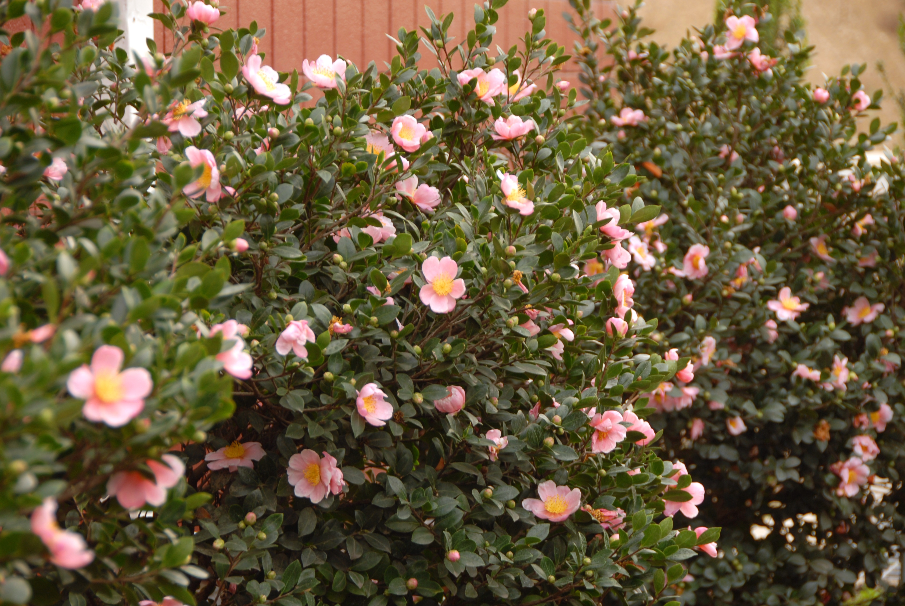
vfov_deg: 9.7
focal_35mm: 142
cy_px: 303
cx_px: 452
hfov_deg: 14.4
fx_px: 3587
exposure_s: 1/13
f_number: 5.3
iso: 100
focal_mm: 95
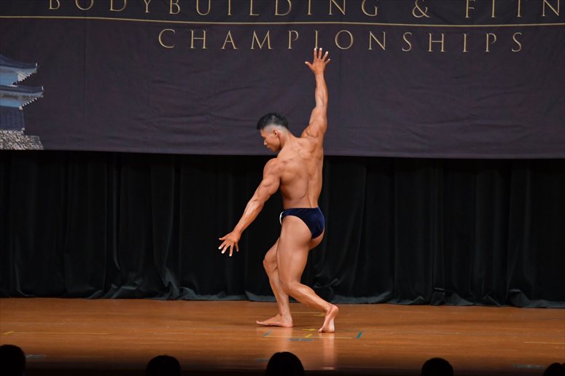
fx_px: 3404
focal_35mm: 217
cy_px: 188
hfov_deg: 9.5
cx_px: 282
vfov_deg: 6.3
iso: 4000
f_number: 5.6
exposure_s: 1/400
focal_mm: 145
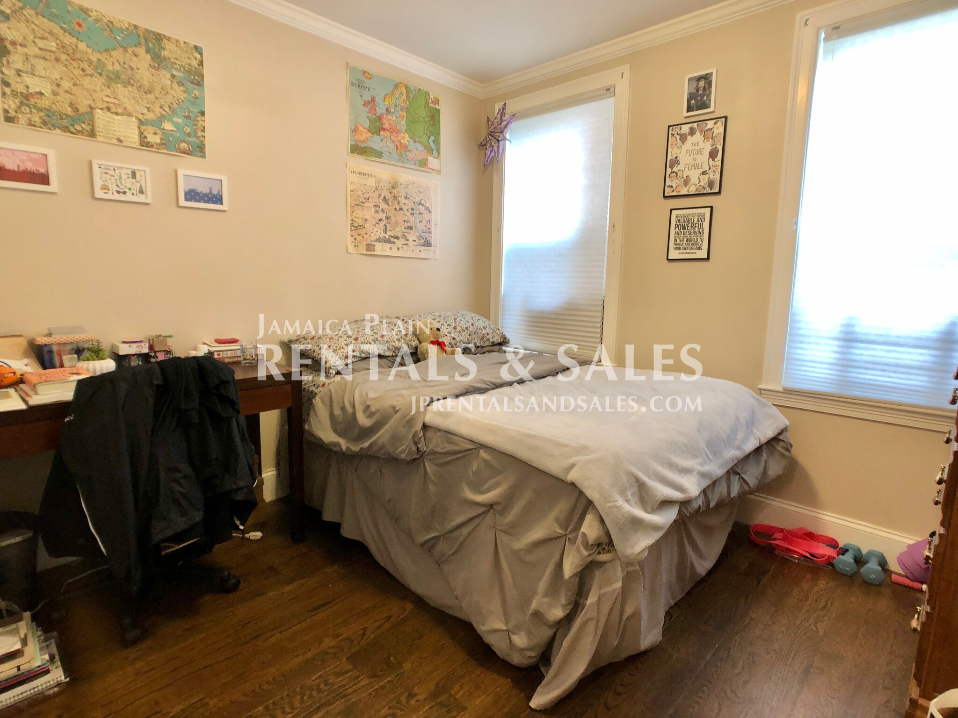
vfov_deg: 49.7
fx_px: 775
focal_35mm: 28
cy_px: 359
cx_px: 479
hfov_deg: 63.4
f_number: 1.8
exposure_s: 1/30
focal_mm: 3.99
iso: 80
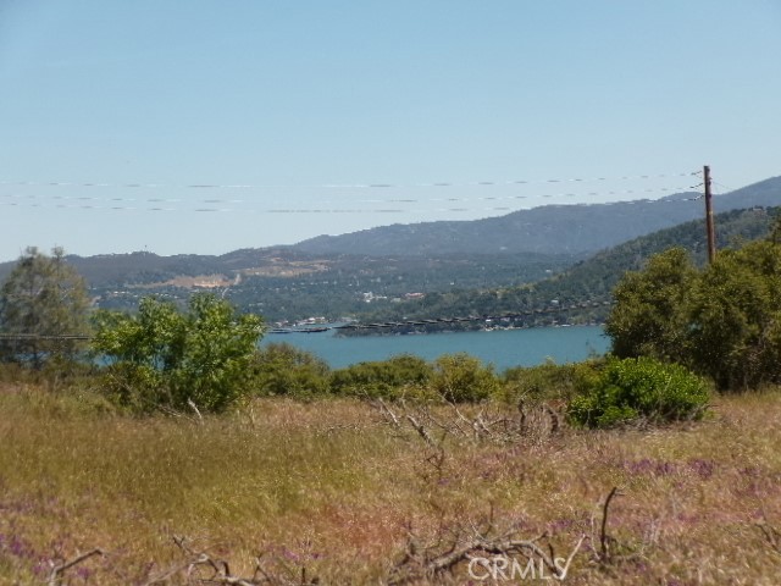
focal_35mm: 99
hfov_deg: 19.8
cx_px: 390
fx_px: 2234
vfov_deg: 14.9
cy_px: 293
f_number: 4.7
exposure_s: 1/550
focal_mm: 17.7
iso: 100
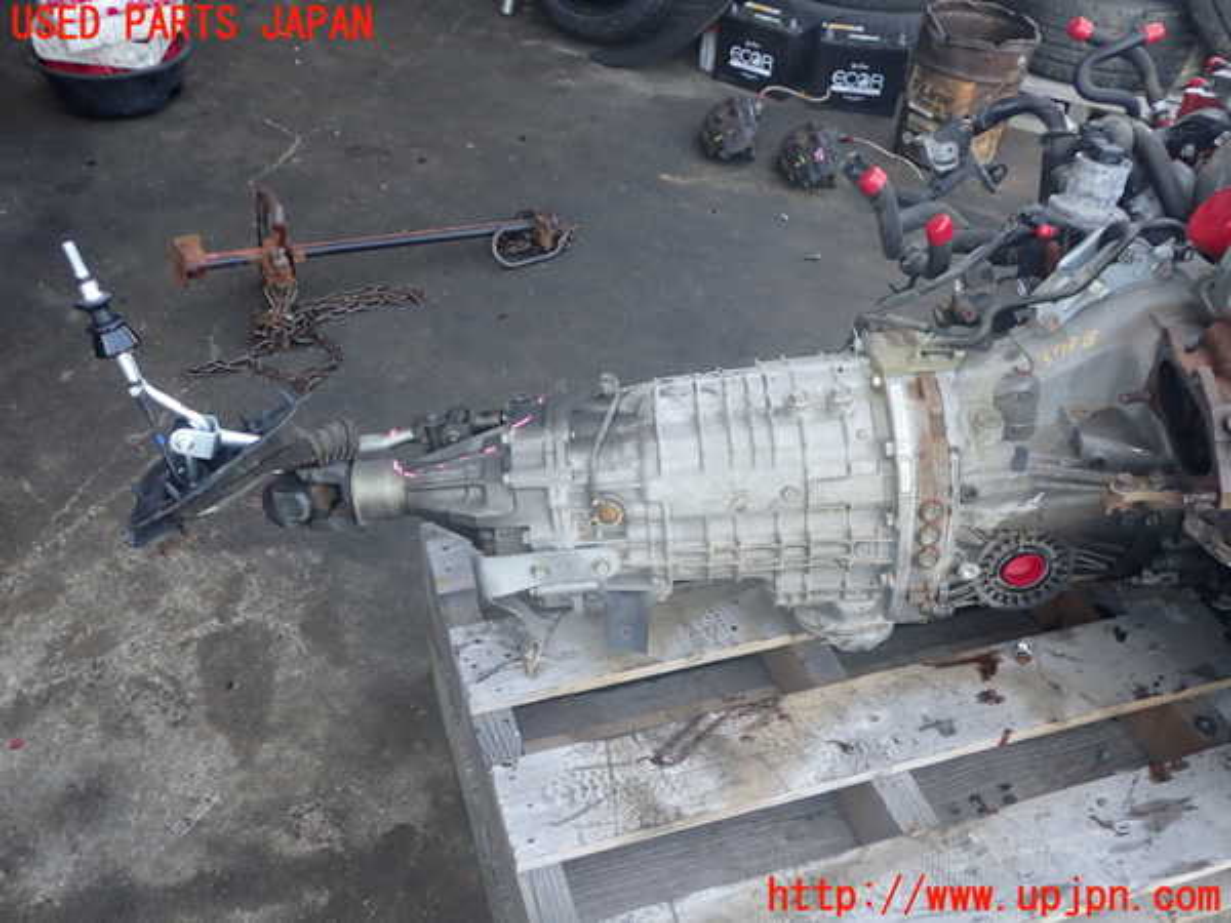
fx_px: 1067
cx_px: 616
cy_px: 462
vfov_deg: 46.8
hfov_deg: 60.0
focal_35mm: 30
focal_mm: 5.4
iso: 160
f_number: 2.3
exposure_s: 1/125
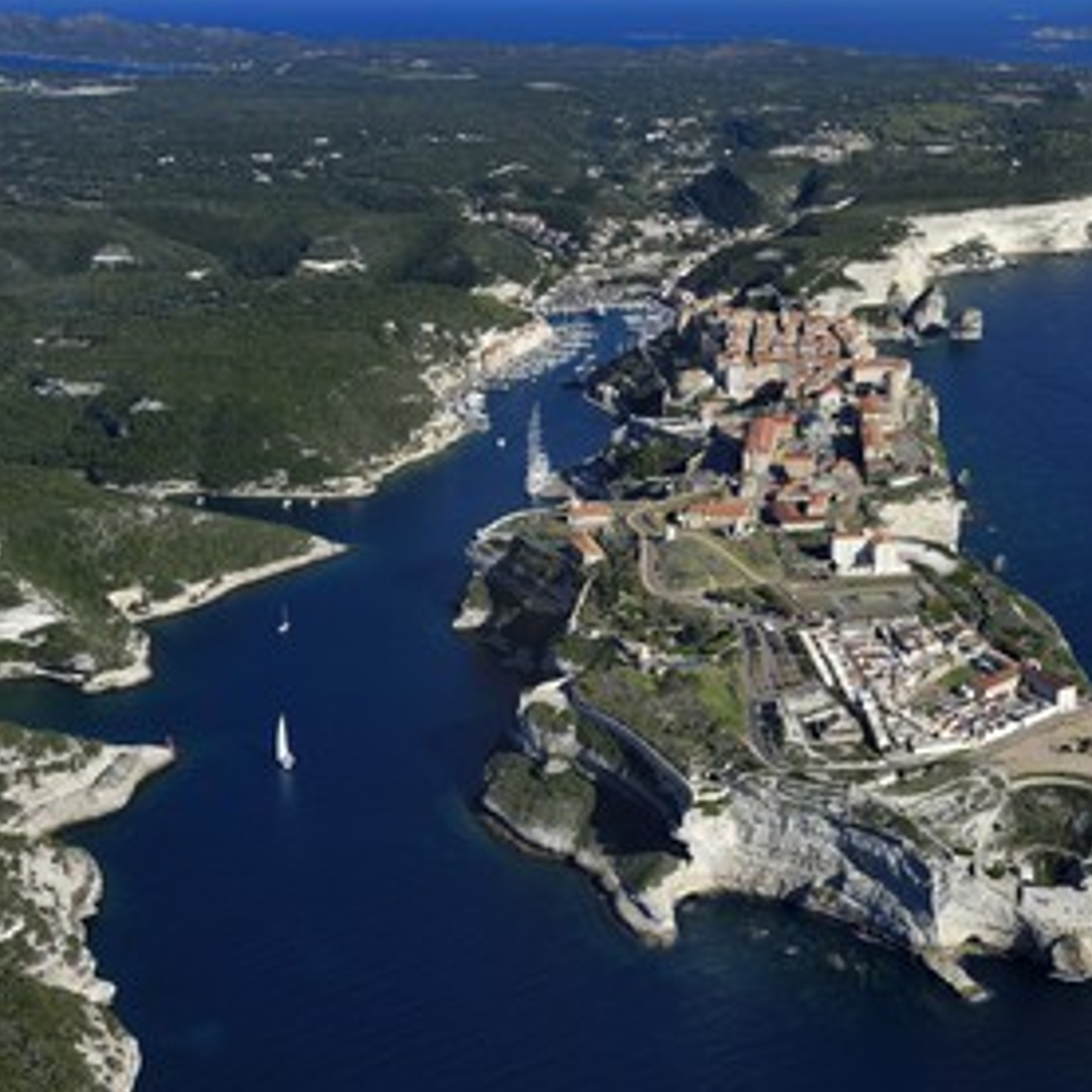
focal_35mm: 49
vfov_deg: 34.7
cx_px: 808
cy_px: 544
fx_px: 1749
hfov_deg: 34.0
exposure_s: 1/800
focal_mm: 38
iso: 320
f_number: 10
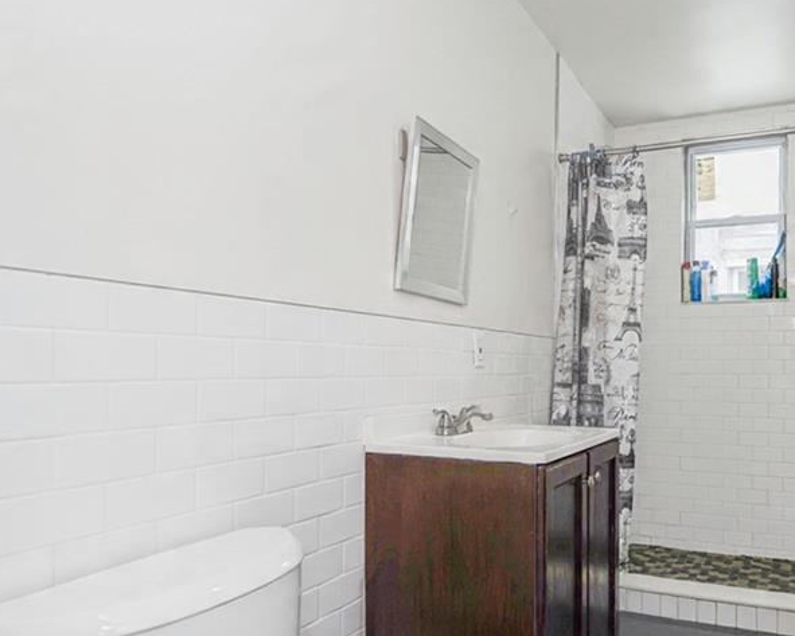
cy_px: 355
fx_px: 612
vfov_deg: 54.8
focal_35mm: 26
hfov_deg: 64.6
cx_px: 518
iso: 64
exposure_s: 1/50
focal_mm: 16
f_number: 5
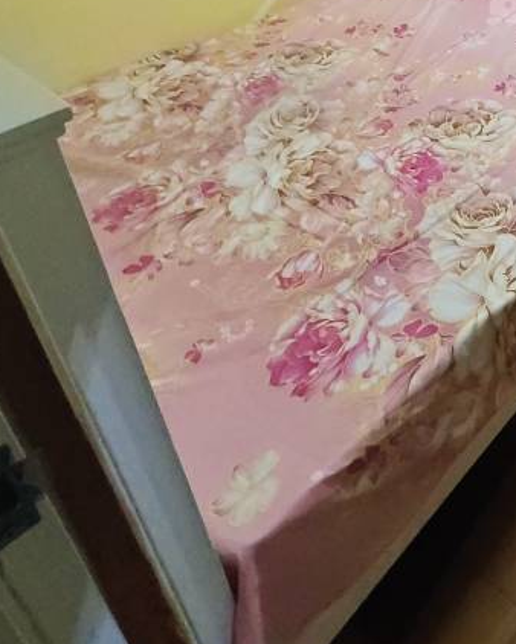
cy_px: -14
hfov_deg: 33.6
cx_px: 600
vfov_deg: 41.8
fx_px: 706
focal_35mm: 37
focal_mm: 1.91
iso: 400
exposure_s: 1/33.3
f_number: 2.2
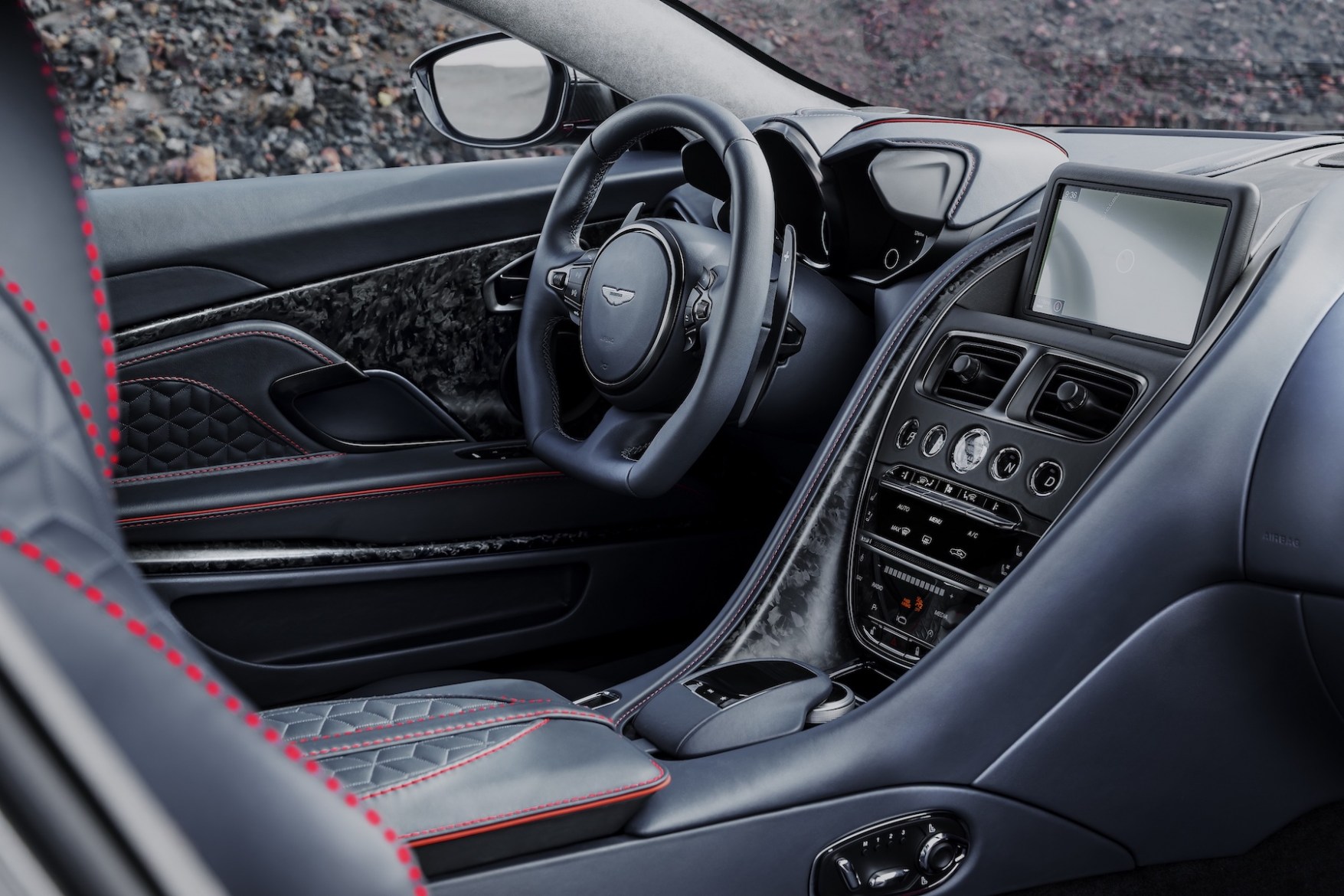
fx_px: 1867
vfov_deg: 27.0
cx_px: 672
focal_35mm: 50
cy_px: 448
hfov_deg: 39.6
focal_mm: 50
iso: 100
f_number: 8
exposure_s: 1/8
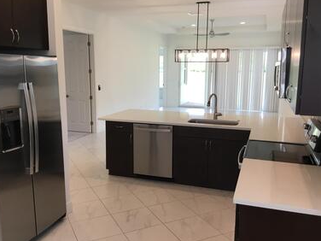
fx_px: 306
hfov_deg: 55.4
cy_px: 118
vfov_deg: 42.9
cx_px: 160
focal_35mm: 33
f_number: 2.4
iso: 25
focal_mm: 3.3
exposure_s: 1/30
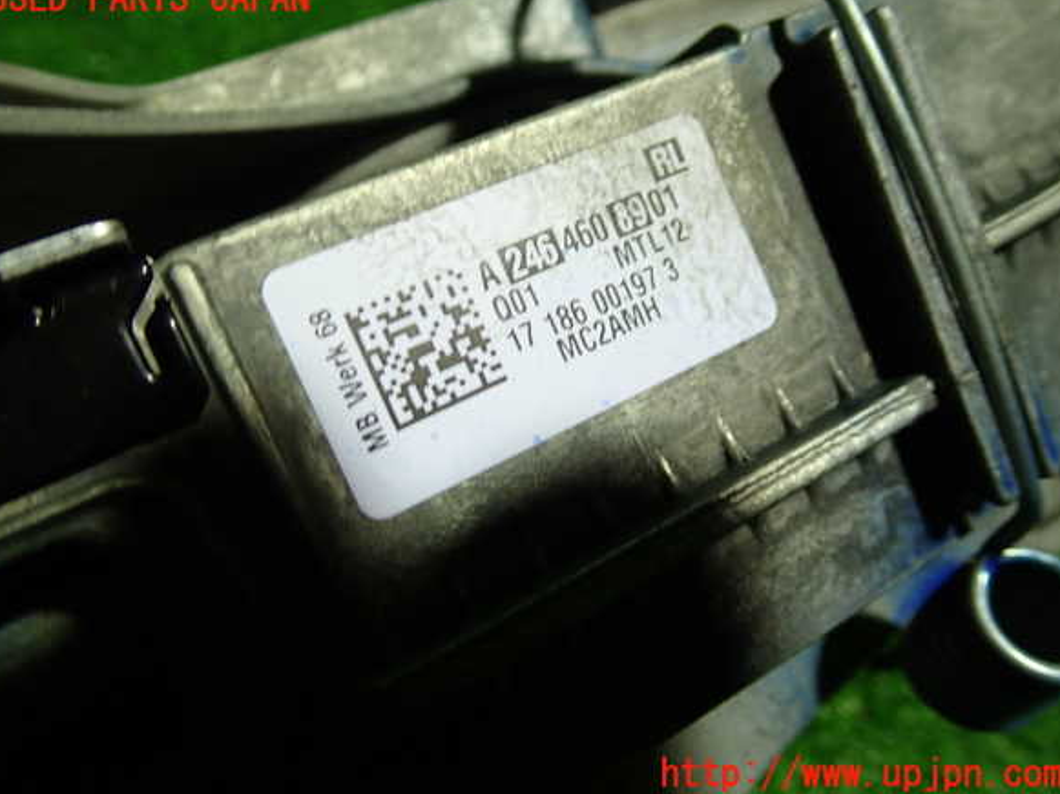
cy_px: 387
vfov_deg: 45.4
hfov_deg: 58.4
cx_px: 525
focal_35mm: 31
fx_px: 949
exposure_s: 1/50
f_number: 2.3
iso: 200
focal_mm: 5.4
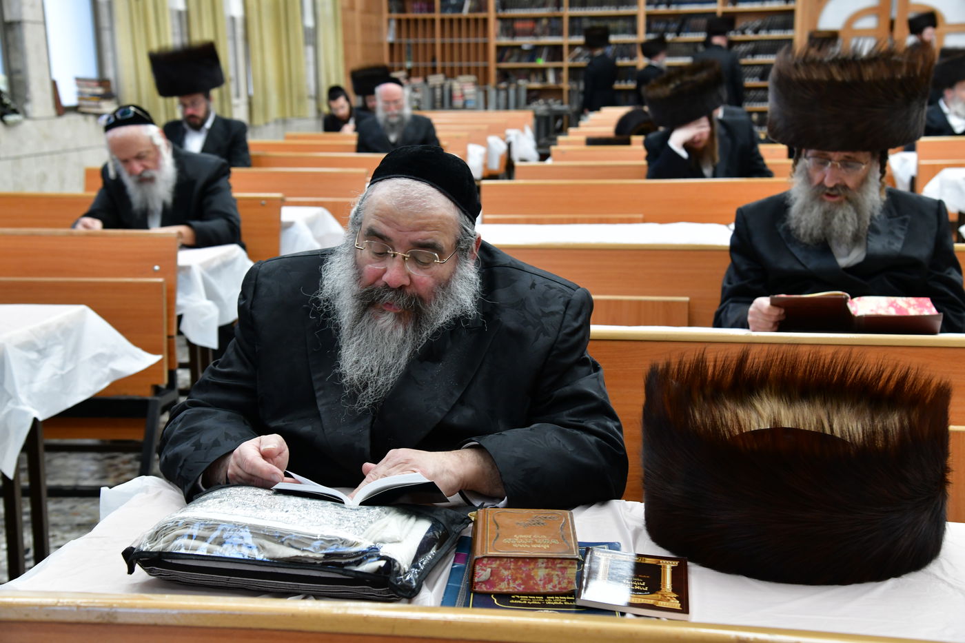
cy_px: 322
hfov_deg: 39.6
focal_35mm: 50
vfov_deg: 27.0
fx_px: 1340
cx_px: 482
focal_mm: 50
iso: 2000
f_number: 5.6
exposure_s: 1/100
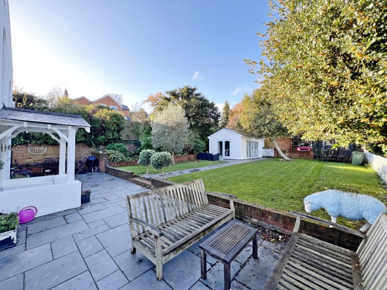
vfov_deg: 89.9
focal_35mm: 13
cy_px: 145
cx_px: 194
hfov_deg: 106.2
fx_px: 145
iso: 32
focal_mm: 1.57
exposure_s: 1/124
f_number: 1.8
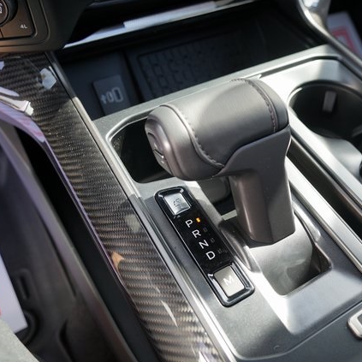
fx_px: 426
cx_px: 264
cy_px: 181
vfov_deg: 46.0
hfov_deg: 44.8
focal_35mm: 36
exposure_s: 1/60
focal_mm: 28
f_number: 4.5
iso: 100
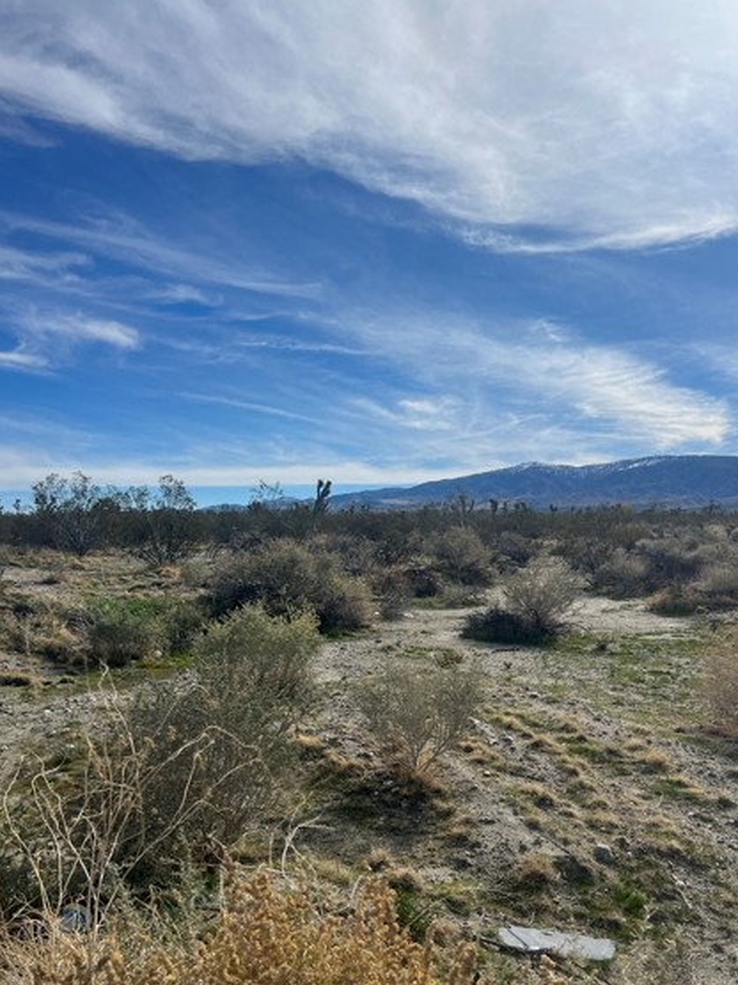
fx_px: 853
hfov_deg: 46.8
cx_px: 381
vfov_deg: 59.8
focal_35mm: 30
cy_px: 547
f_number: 1.5
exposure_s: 1/10309
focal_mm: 5.7
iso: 50
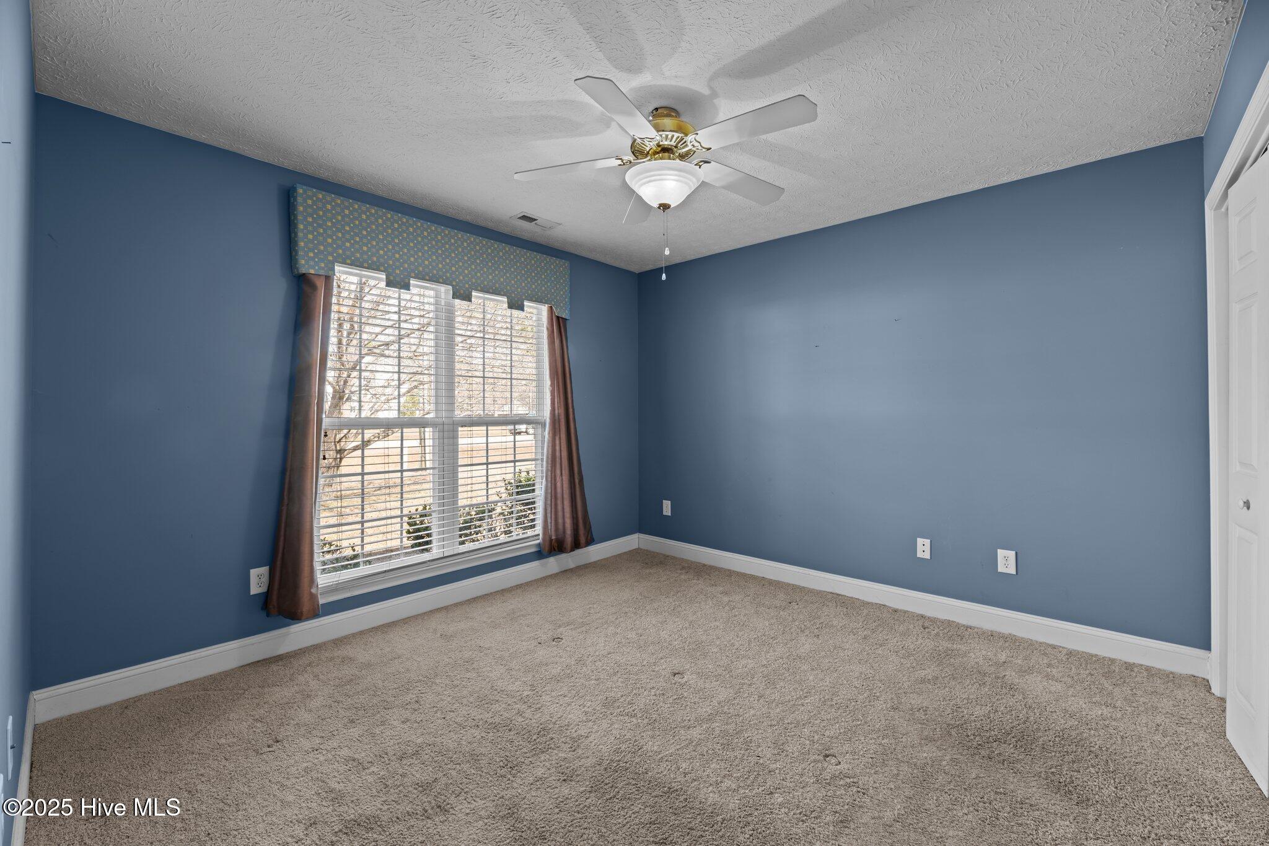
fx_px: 493
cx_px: 634
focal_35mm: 14
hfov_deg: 104.3
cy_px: 423
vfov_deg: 81.2
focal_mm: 14
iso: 160
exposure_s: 1/1.67
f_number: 9
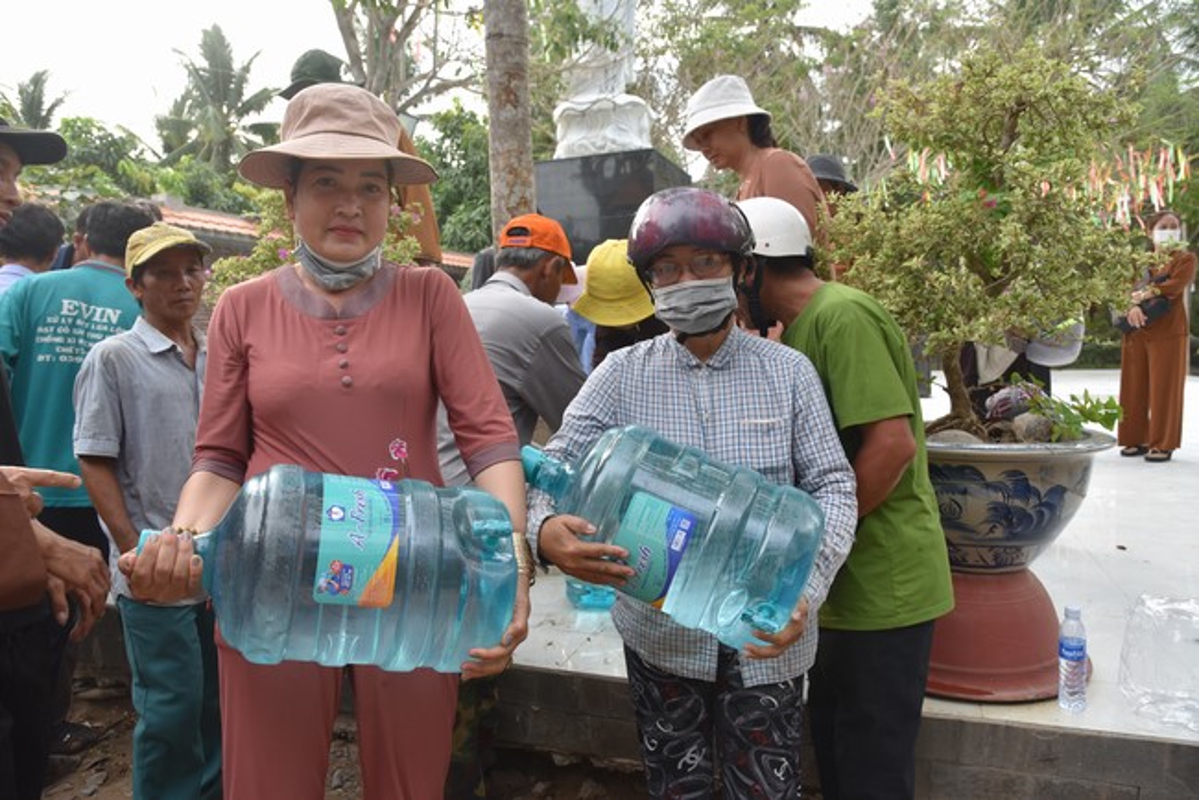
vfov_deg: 53.2
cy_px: 400
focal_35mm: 24
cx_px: 600
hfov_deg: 73.7
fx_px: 800
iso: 400
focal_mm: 24
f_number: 6.3
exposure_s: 1/160
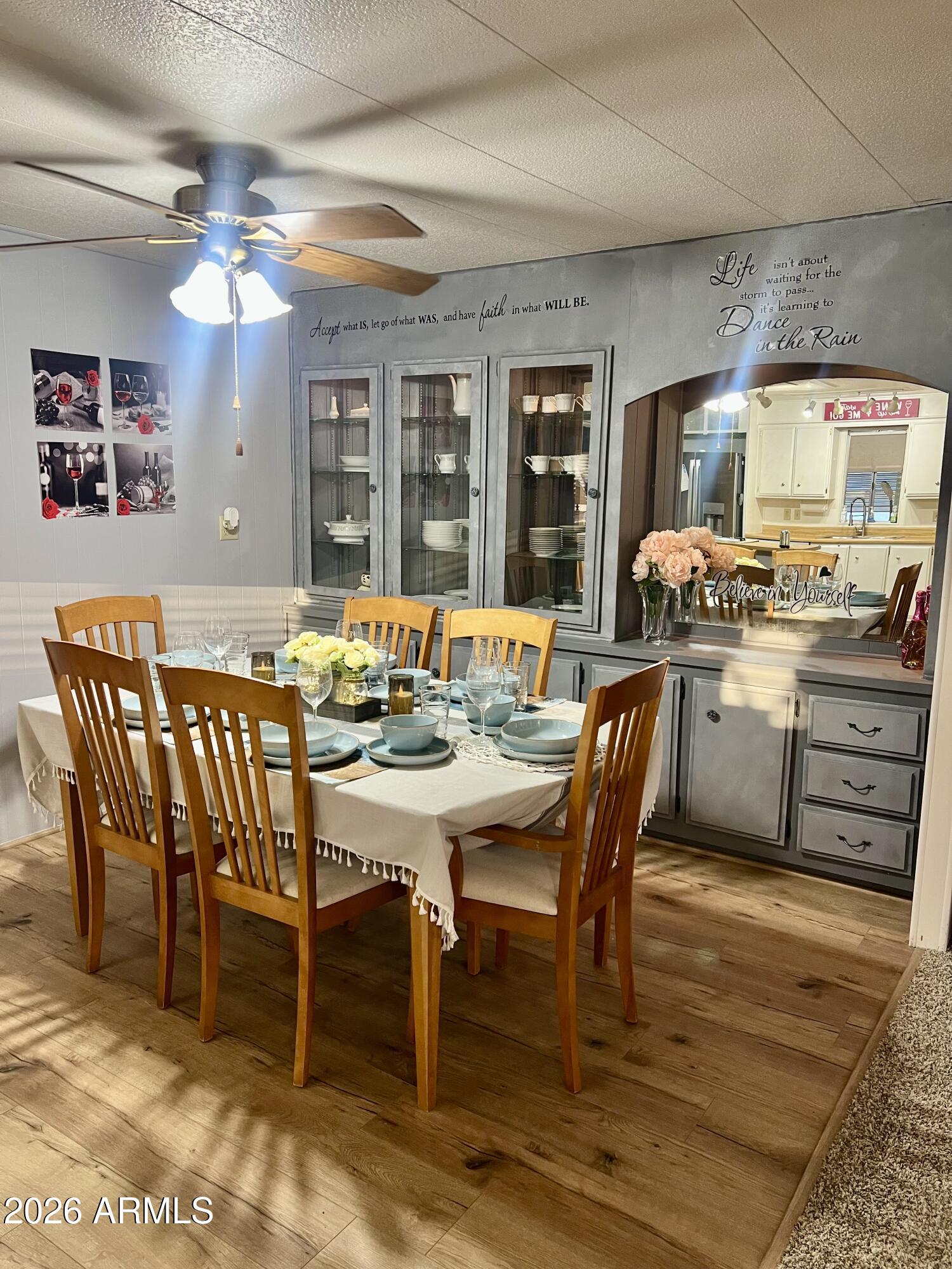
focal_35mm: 26
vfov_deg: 67.3
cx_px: 476
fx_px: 953
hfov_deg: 53.1
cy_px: 634
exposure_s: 1/60
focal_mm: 5.7
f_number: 1.5
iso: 160
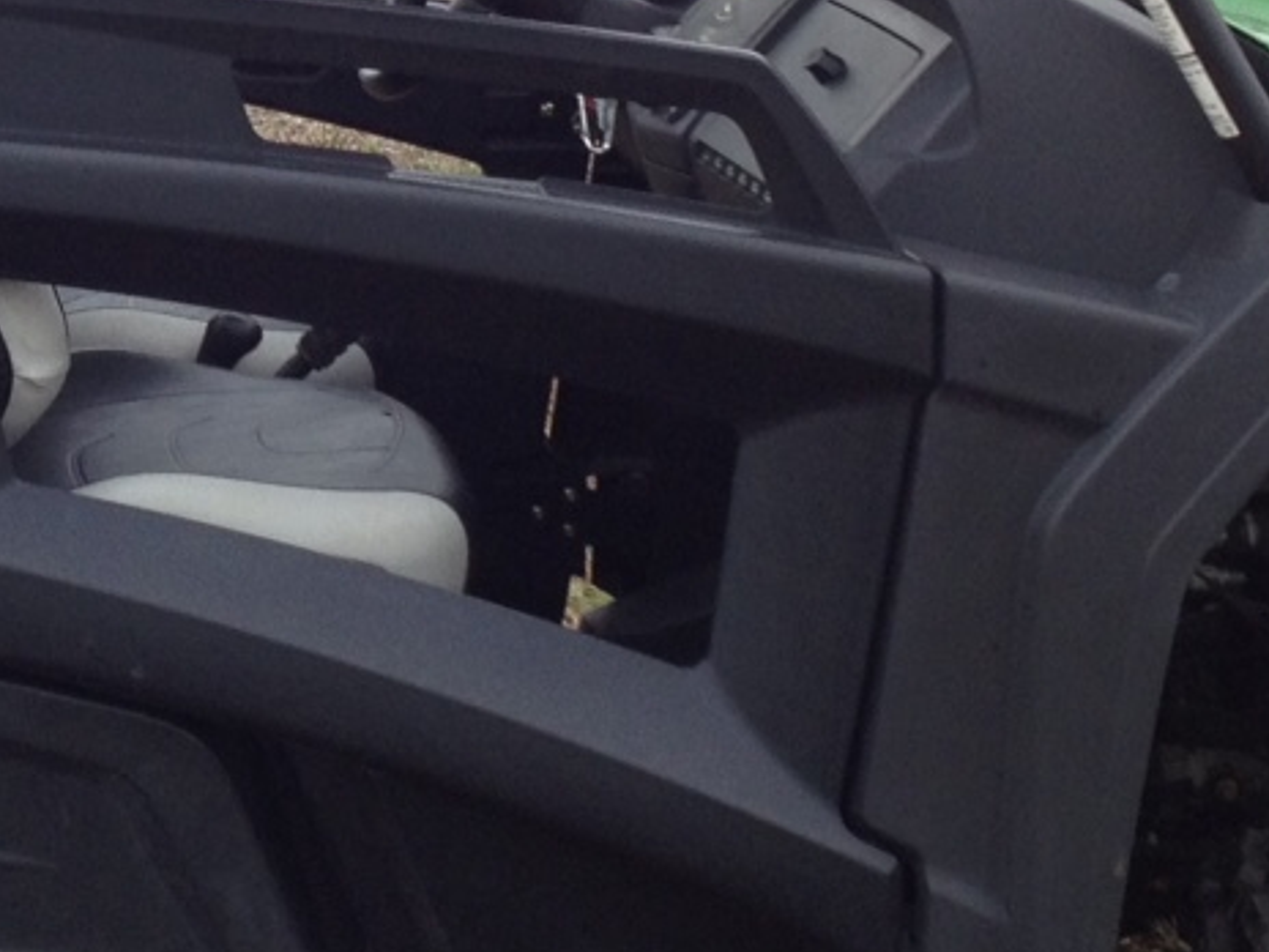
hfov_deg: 15.9
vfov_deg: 12.0
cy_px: 238
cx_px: 164
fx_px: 4509
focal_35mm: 123
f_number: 2.4
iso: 50
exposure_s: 1/319
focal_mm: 4.28
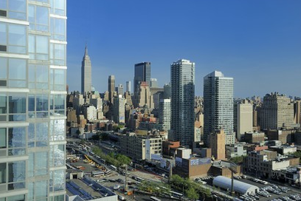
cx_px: 154
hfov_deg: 53.1
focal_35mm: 36
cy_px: 99
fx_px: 301
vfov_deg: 36.9
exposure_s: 1/250
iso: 200
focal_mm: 35
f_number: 11
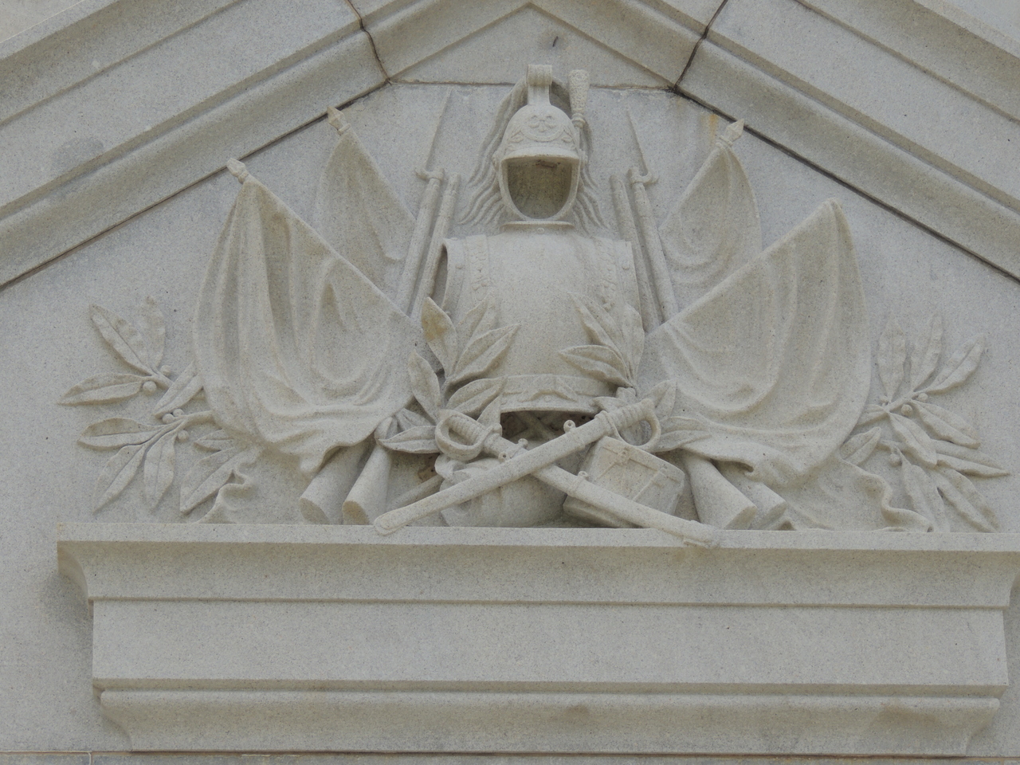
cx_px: 510
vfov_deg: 11.0
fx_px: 3978
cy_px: 382
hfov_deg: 14.6
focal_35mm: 135
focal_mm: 24
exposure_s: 1/400
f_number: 4.3
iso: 100
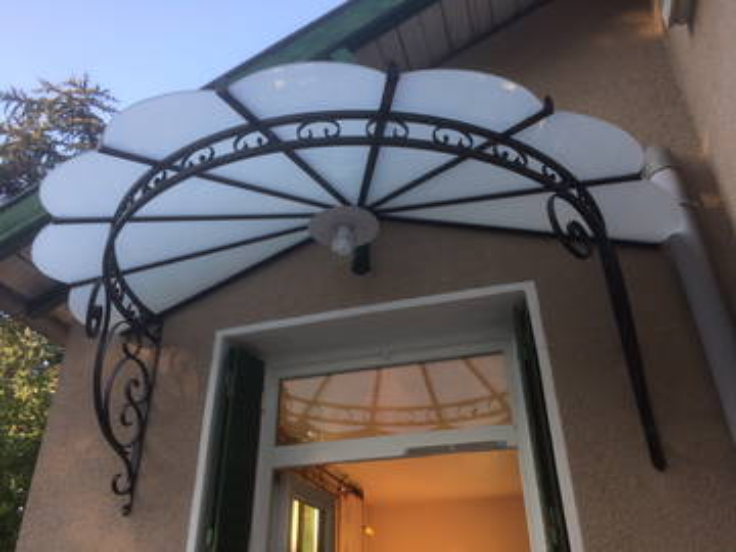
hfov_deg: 61.7
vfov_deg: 48.2
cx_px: 368
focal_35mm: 29
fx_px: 617
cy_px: 276
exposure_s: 1/160
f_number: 2.2
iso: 32
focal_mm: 4.15
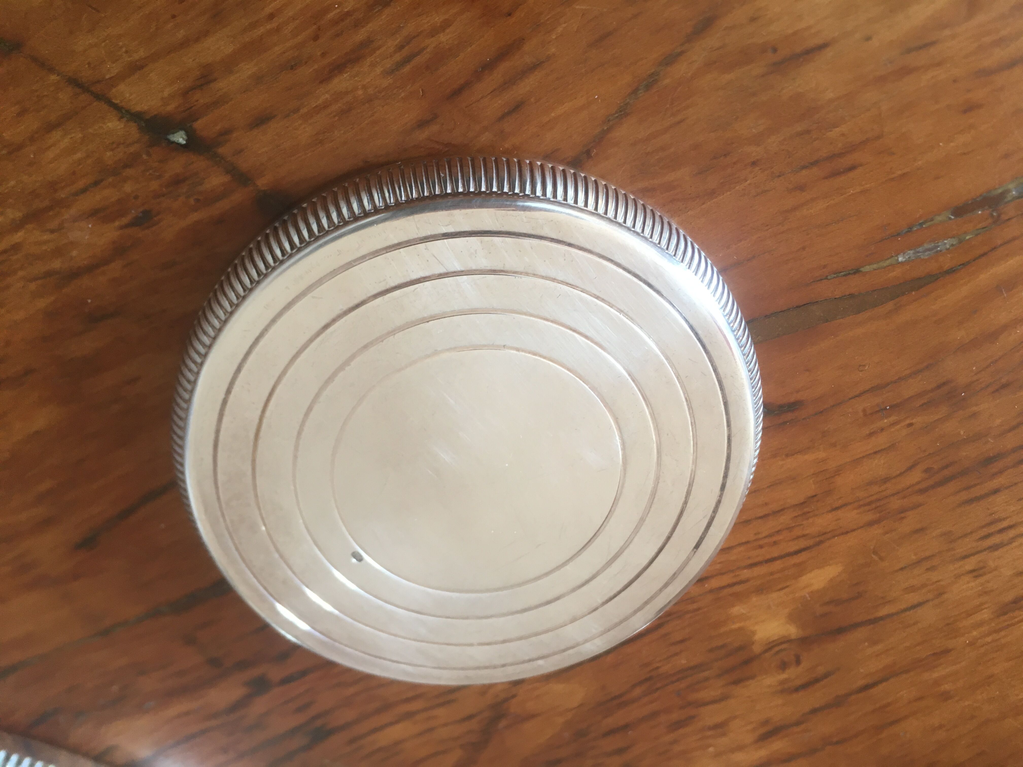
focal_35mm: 29
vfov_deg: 48.2
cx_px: 512
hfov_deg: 61.7
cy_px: 384
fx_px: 857
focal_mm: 4.15
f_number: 2.2
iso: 100
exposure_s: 1/33
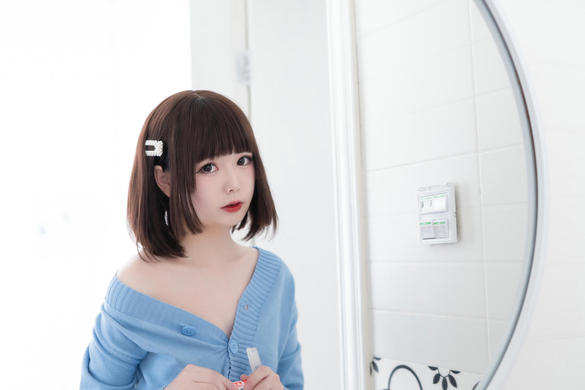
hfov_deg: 40.1
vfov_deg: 27.5
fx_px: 797
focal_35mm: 49
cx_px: 226
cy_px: 182
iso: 500
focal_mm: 35
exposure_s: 1/80
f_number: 2
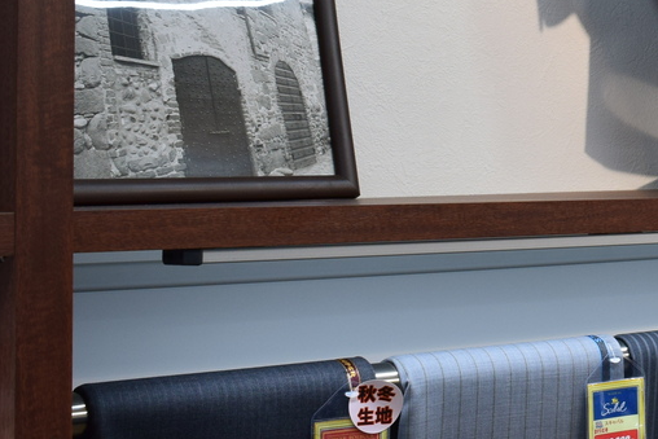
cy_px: 51
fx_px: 1755
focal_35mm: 96
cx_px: 883
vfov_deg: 14.1
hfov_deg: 19.4
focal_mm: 22
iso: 400
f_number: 8
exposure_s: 1/80
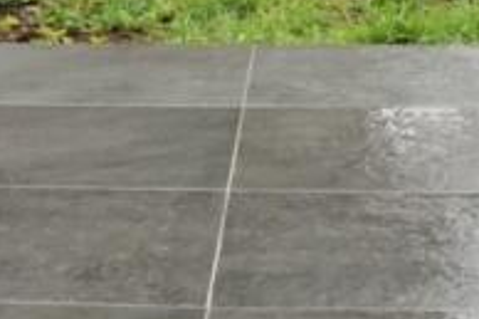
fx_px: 1688
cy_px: -232
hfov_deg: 16.1
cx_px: 148
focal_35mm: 127
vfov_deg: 10.2
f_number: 11
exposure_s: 1/125
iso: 400
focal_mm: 16
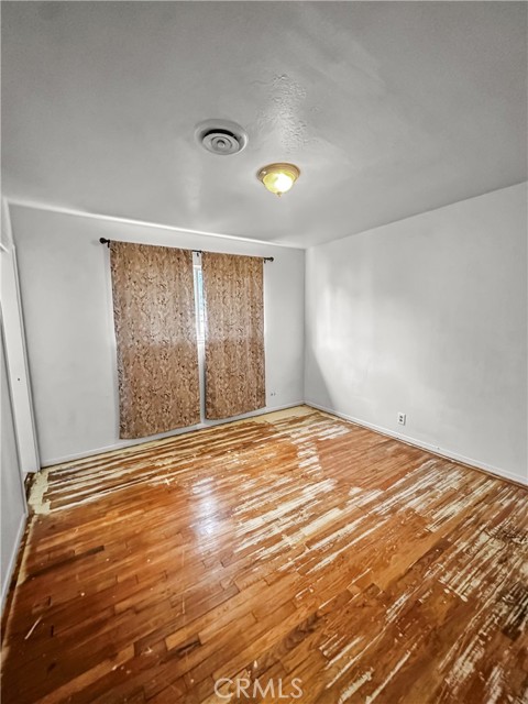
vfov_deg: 102.1
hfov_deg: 85.7
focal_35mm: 14
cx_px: 264
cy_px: 352
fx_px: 285
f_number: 2.2
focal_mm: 2.22
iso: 1000
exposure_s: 1/60
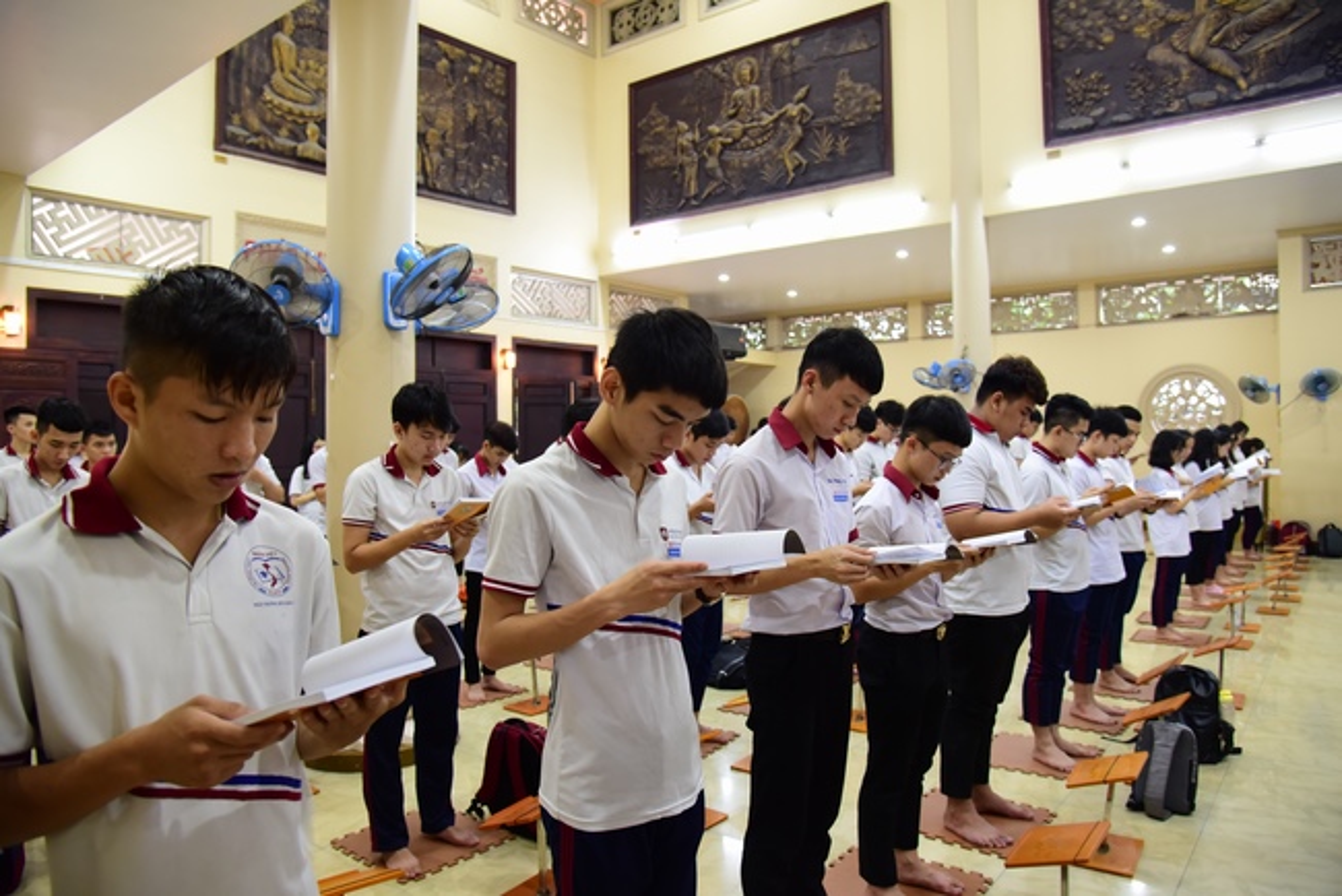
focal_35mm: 24
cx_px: 671
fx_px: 895
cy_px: 448
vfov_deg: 53.2
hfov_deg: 73.7
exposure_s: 1/30
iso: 2000
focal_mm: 24
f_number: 4
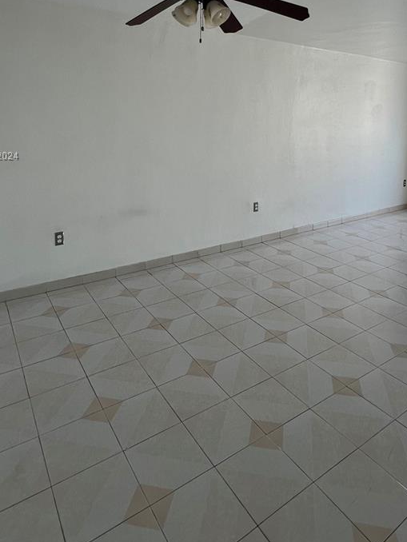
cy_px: 157
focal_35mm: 23
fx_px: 360
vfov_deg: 70.4
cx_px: 232
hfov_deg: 58.7
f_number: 1.8
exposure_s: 1/99
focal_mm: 1.57
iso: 40
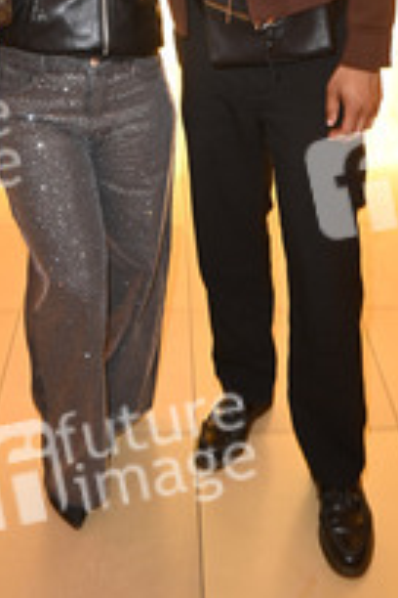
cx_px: 190
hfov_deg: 28.6
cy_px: 23
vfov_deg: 38.1
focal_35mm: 47
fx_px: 779
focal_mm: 24
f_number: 5.6
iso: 3200
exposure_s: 1/30
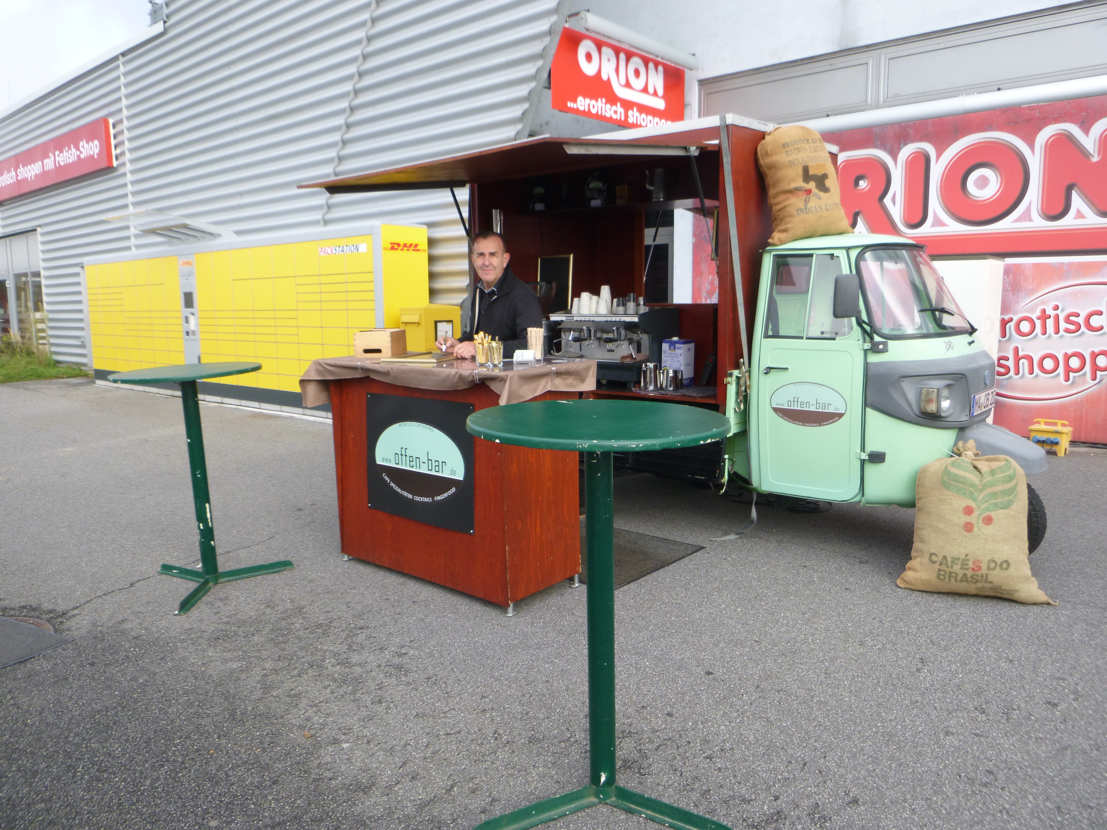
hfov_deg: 69.4
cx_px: 554
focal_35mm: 25
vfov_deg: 54.9
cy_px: 415
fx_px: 799
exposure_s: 1/100
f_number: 3.9
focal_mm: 4.5
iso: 100
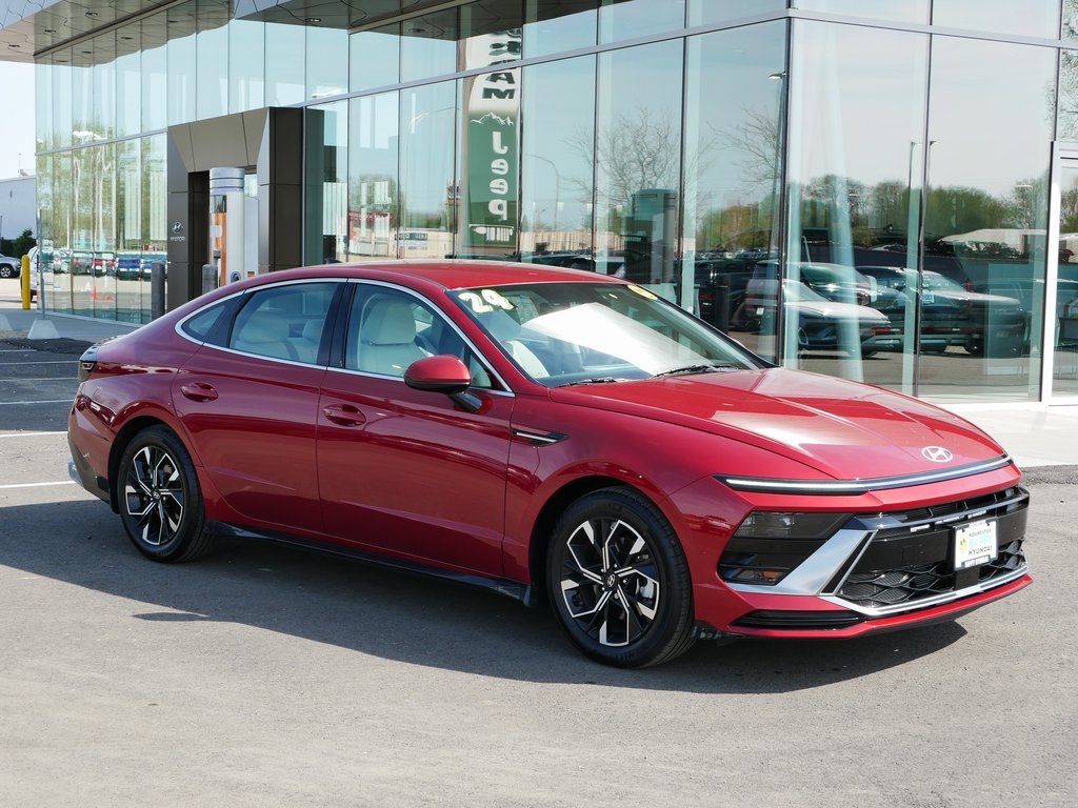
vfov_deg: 27.0
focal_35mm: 54
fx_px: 1682
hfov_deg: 35.5
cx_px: 539
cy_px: 404
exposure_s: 1/200
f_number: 7.1
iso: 200
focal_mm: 27
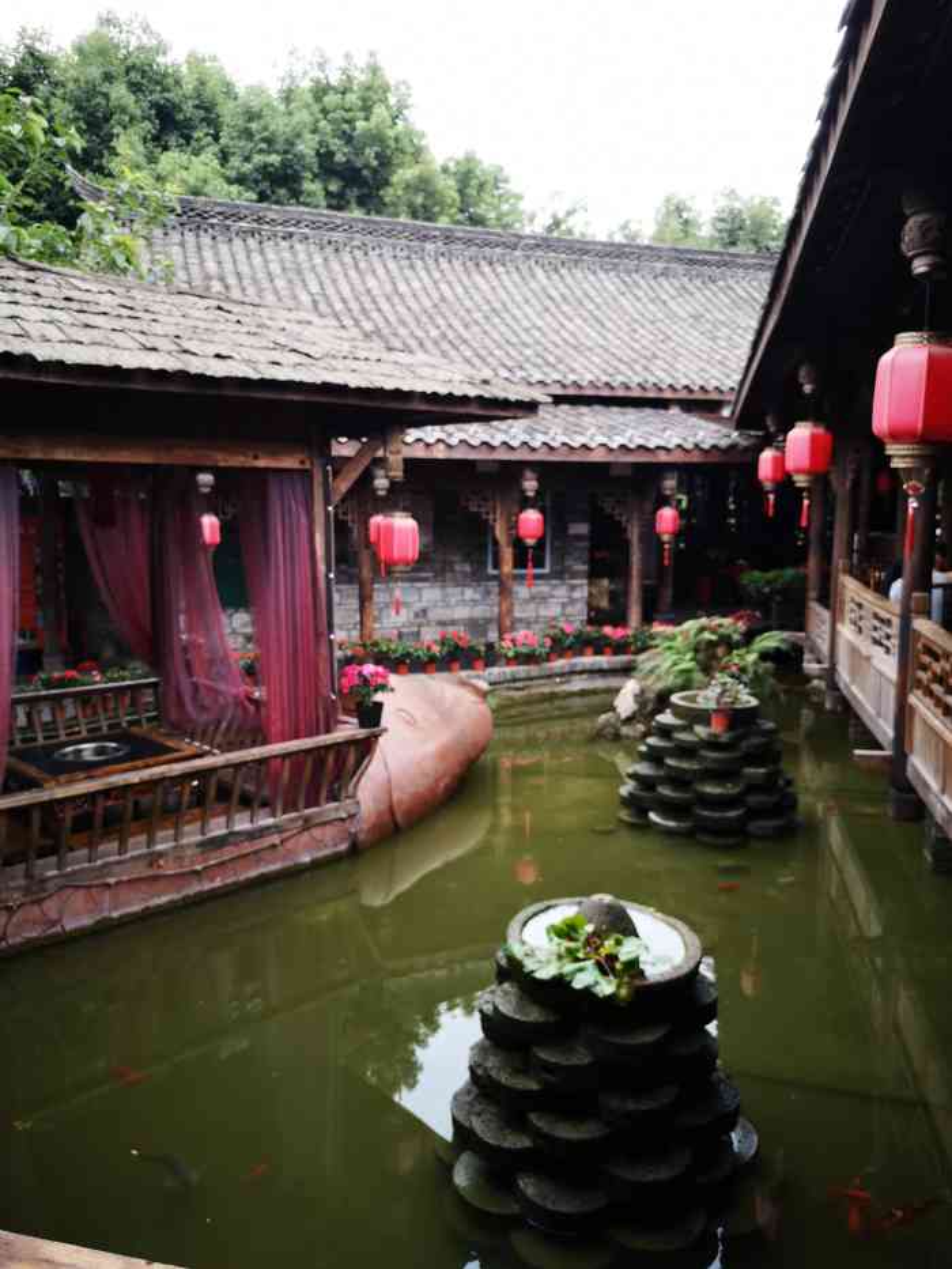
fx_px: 990
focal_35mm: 27
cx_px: 476
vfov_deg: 65.3
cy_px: 634
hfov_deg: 51.4
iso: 64
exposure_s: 1/100
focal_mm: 3.95
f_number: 1.8
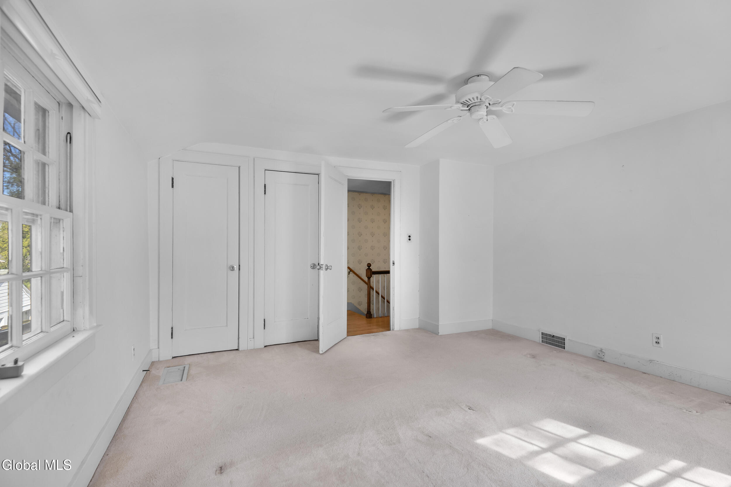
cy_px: 244
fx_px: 325
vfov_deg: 73.8
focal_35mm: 16
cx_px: 366
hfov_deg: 96.7
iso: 500
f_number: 4
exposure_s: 1/160
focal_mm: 16
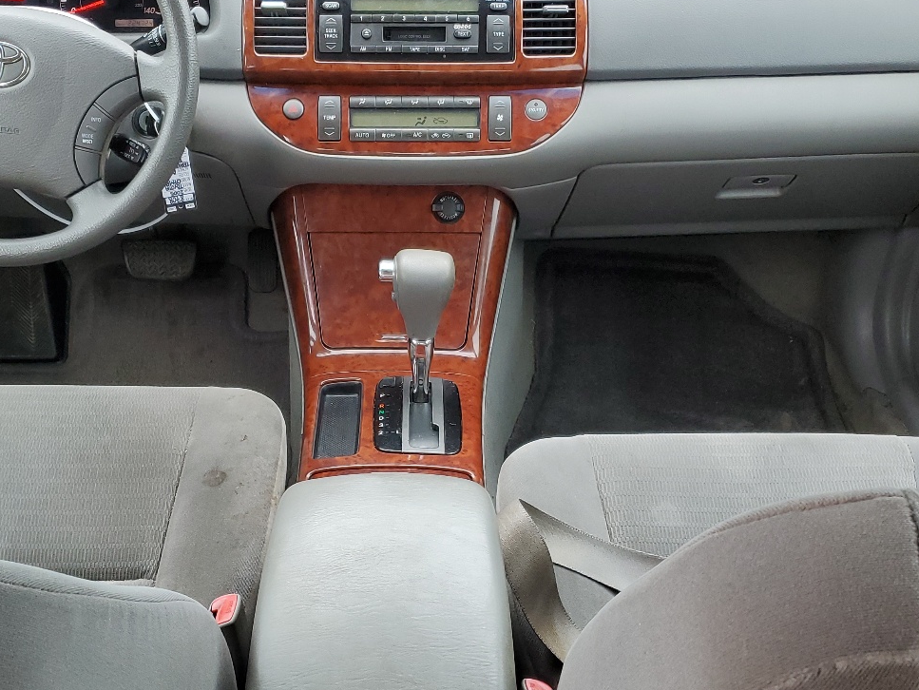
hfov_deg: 43.8
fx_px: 1142
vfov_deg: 33.5
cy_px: 404
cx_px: 422
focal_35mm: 43
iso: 97
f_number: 1.5
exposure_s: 1/120
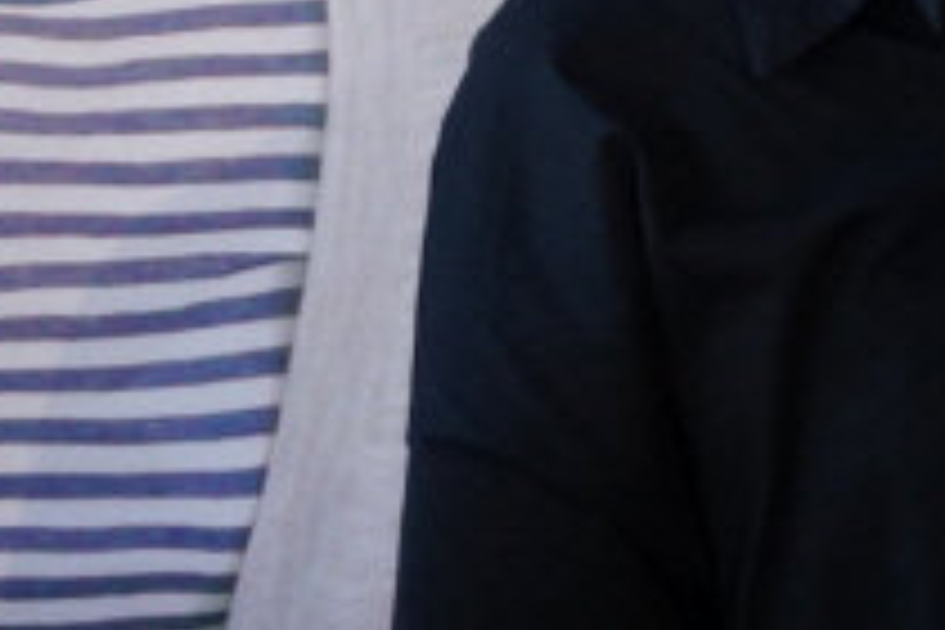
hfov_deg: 8.5
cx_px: 1238
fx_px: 6300
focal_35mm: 240
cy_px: 76
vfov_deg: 5.7
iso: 200
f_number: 3.2
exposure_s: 1/250
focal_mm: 20.49
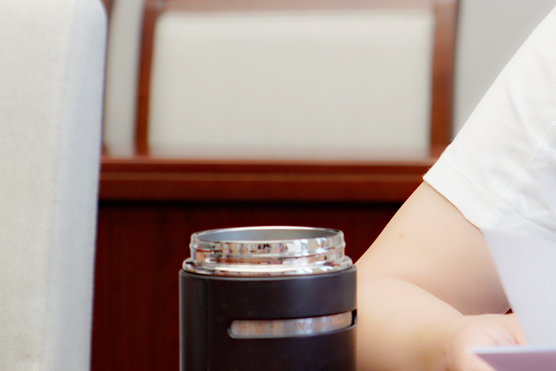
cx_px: 851
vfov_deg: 6.9
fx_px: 3073
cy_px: 15
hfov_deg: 10.0
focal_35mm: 199
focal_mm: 59
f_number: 4
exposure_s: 1/25
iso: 100
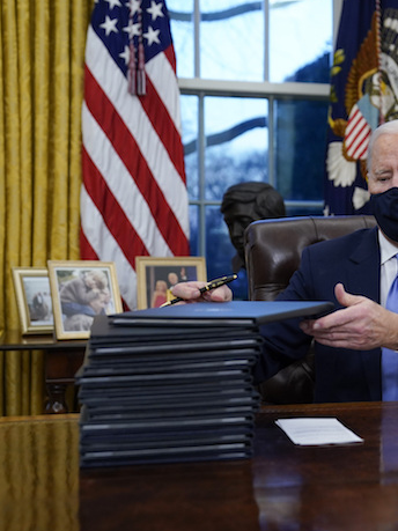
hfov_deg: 21.7
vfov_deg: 29.4
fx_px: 1012
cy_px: 263
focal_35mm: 66
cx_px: 359
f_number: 3.2
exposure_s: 1/500
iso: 2000
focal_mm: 45
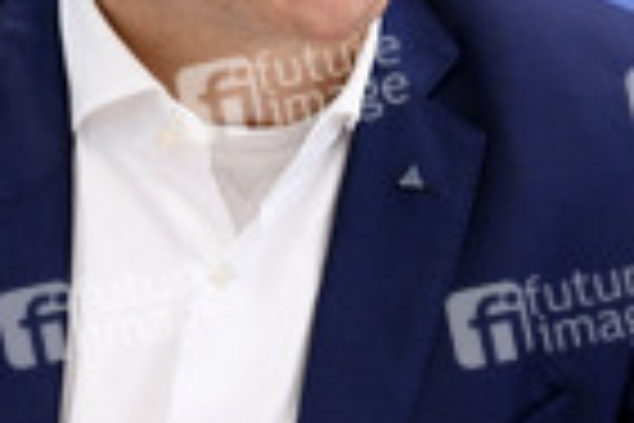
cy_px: -22
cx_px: 173
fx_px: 5758
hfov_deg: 6.3
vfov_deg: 4.2
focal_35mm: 327
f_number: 6.3
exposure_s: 1/500
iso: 4000
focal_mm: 102
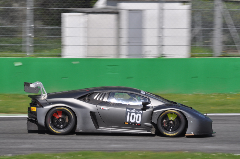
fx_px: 2397
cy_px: 80
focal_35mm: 360
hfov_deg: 5.7
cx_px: 120
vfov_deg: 3.8
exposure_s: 1/125
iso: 200
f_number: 20
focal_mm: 240
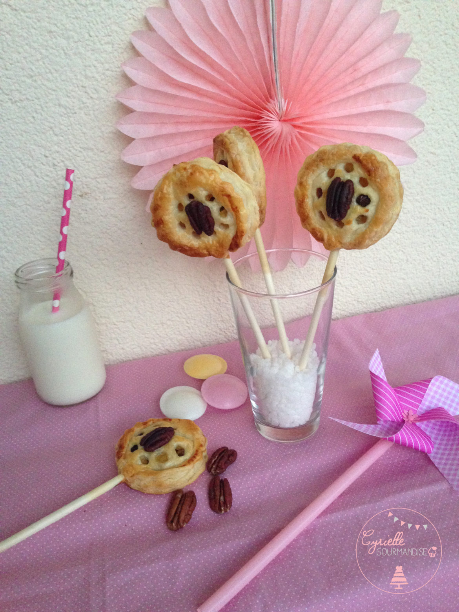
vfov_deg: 55.4
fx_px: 583
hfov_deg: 42.9
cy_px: 306
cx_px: 230
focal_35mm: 33
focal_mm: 4.12
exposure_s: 1/20
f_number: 2.4
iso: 320
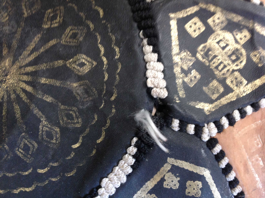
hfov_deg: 52.7
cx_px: 132
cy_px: 99
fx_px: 268
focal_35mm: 35
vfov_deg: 40.6
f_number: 2.4
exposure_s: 1/15
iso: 160
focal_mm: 4.28
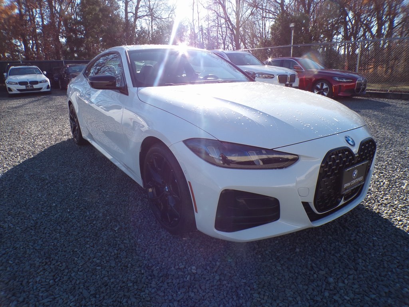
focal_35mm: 24
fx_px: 284
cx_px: 204
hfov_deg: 71.6
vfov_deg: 56.8
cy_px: 154
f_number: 4.4
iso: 100
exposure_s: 1/340
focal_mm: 4.3
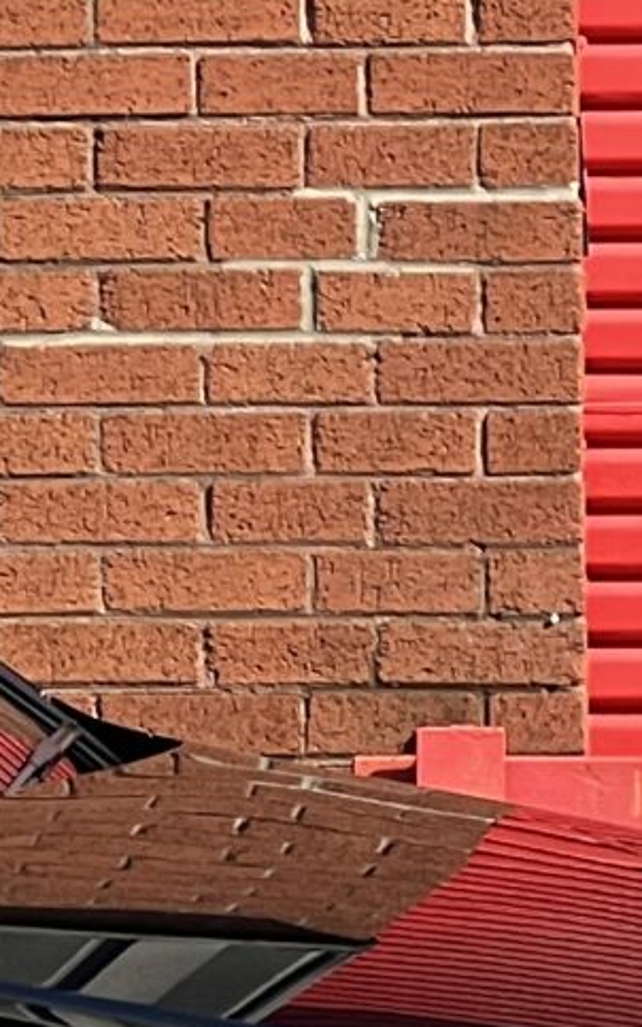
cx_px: -927
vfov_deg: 4.9
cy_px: 285
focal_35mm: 433
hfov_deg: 3.0
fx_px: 12118
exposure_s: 1/803
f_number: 2.8
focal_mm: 9
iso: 32
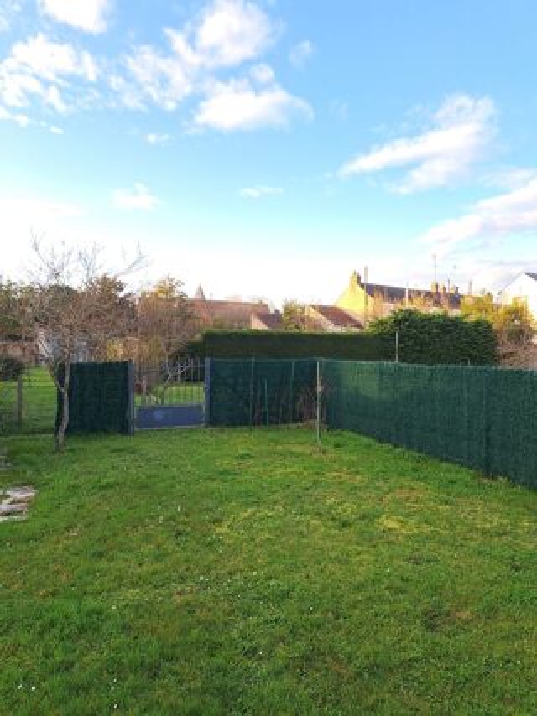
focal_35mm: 24
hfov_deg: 56.8
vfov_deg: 71.6
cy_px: 358
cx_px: 268
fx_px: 497
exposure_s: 1/115
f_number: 1.8
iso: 50
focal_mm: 5.23
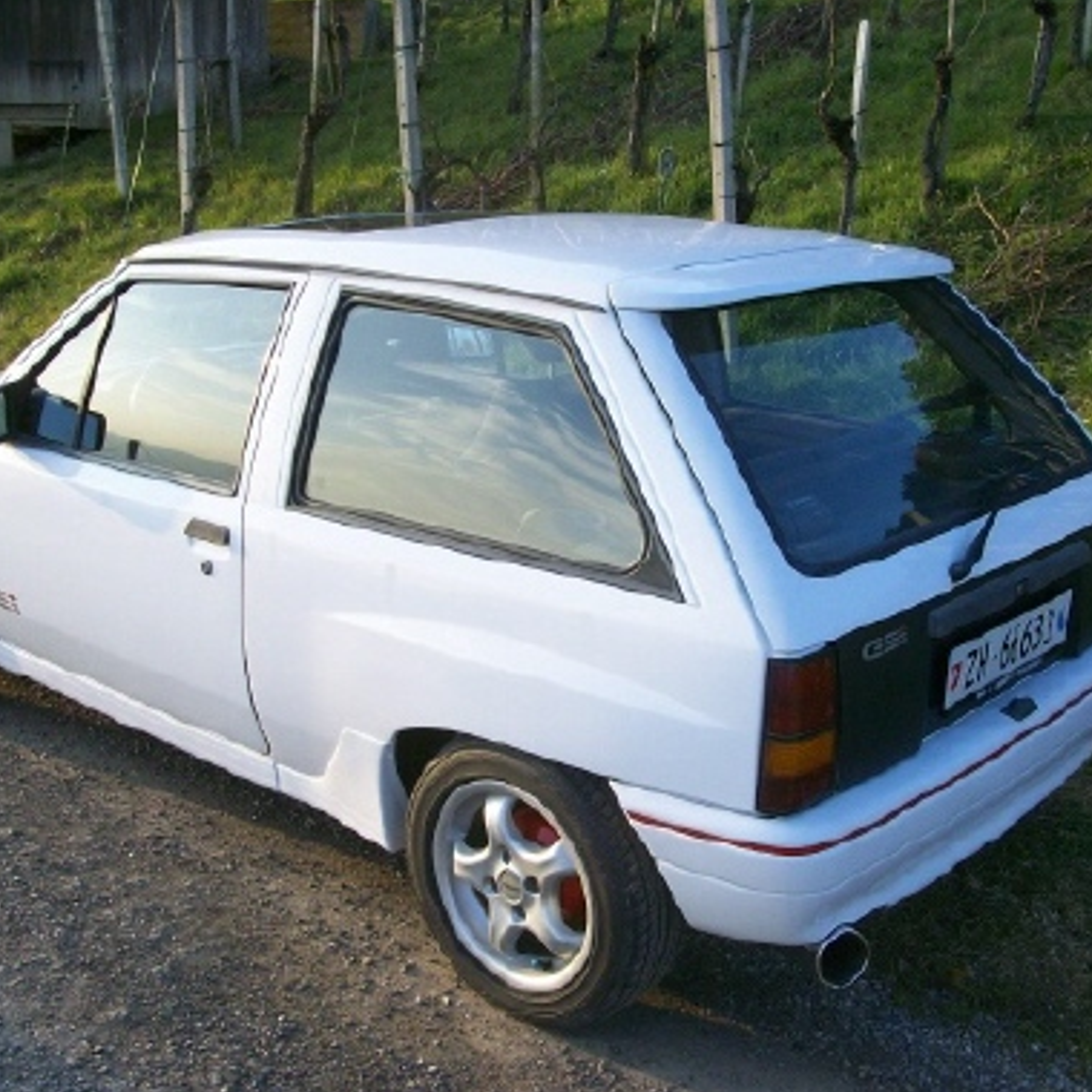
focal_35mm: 43
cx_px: 563
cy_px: 535
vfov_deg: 39.2
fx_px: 1535
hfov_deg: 39.2
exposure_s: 1/284
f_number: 2.8
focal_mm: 5.7
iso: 80
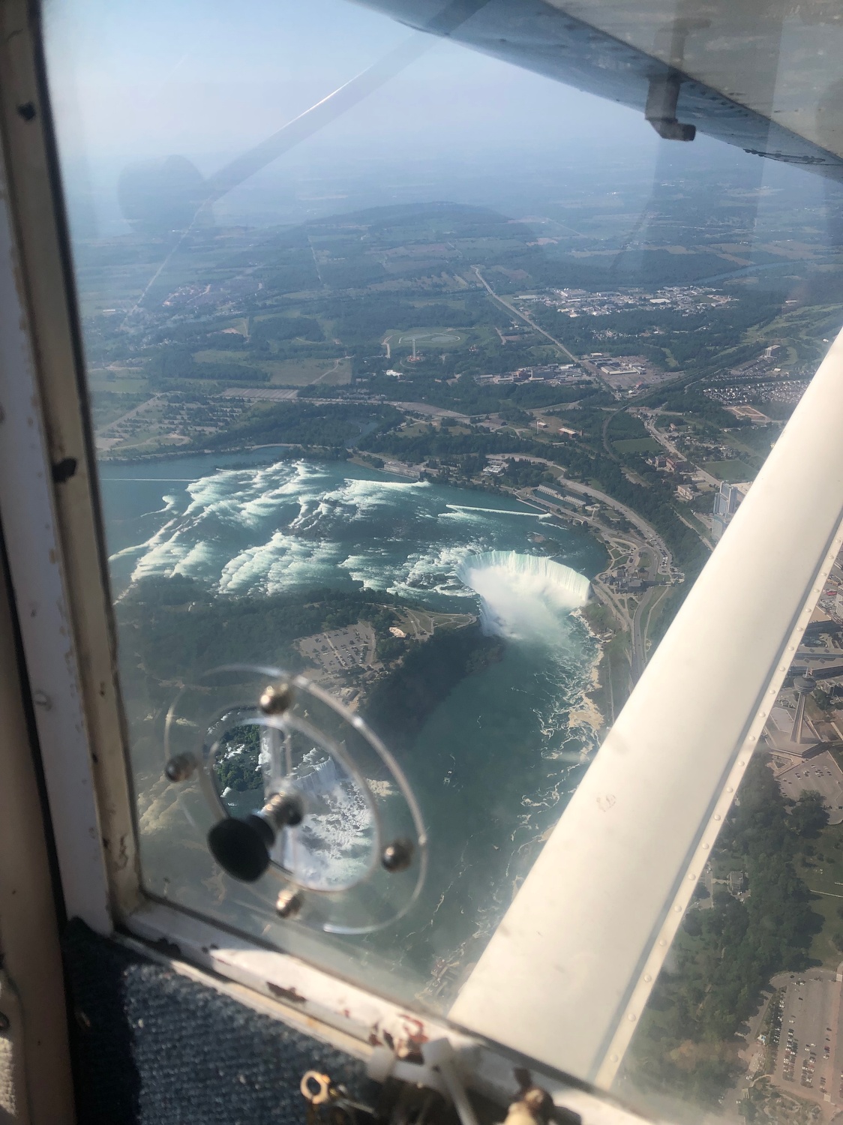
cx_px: 422
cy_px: 562
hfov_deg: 49.7
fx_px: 910
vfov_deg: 63.5
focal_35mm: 28
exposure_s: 1/2558
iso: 20
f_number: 1.8
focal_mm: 3.99
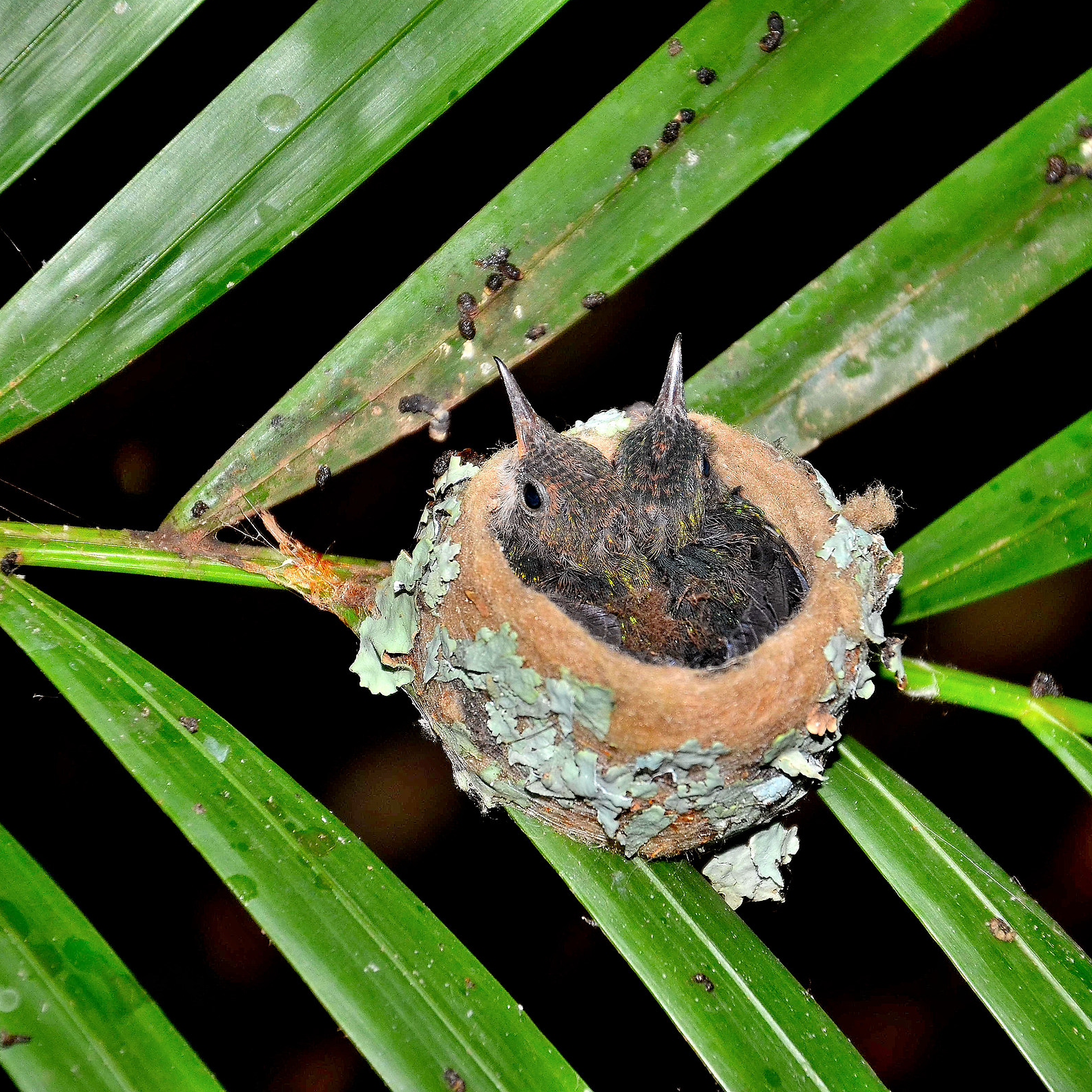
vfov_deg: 8.6
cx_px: 650
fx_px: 7232
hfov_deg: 8.6
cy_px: 544
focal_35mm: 203
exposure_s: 1/250
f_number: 5.6
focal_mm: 105
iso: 400
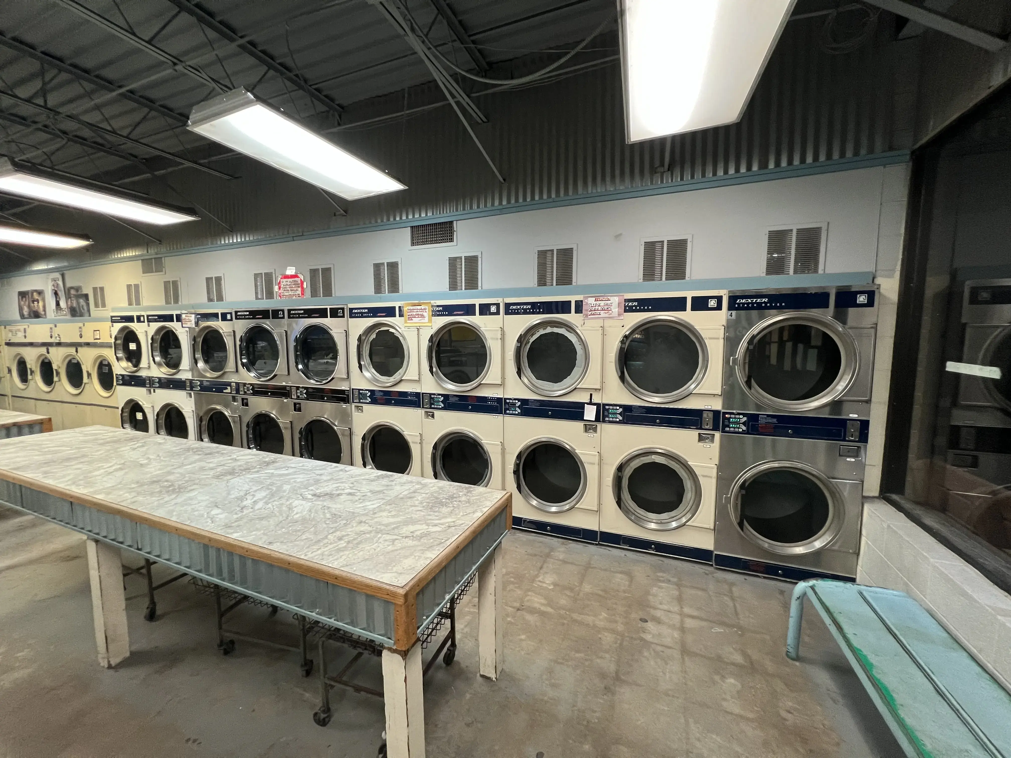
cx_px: 506
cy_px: 379
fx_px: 380
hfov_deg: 106.2
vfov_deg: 89.9
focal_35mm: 13
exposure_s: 1/60
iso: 250
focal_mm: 1.57
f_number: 1.8
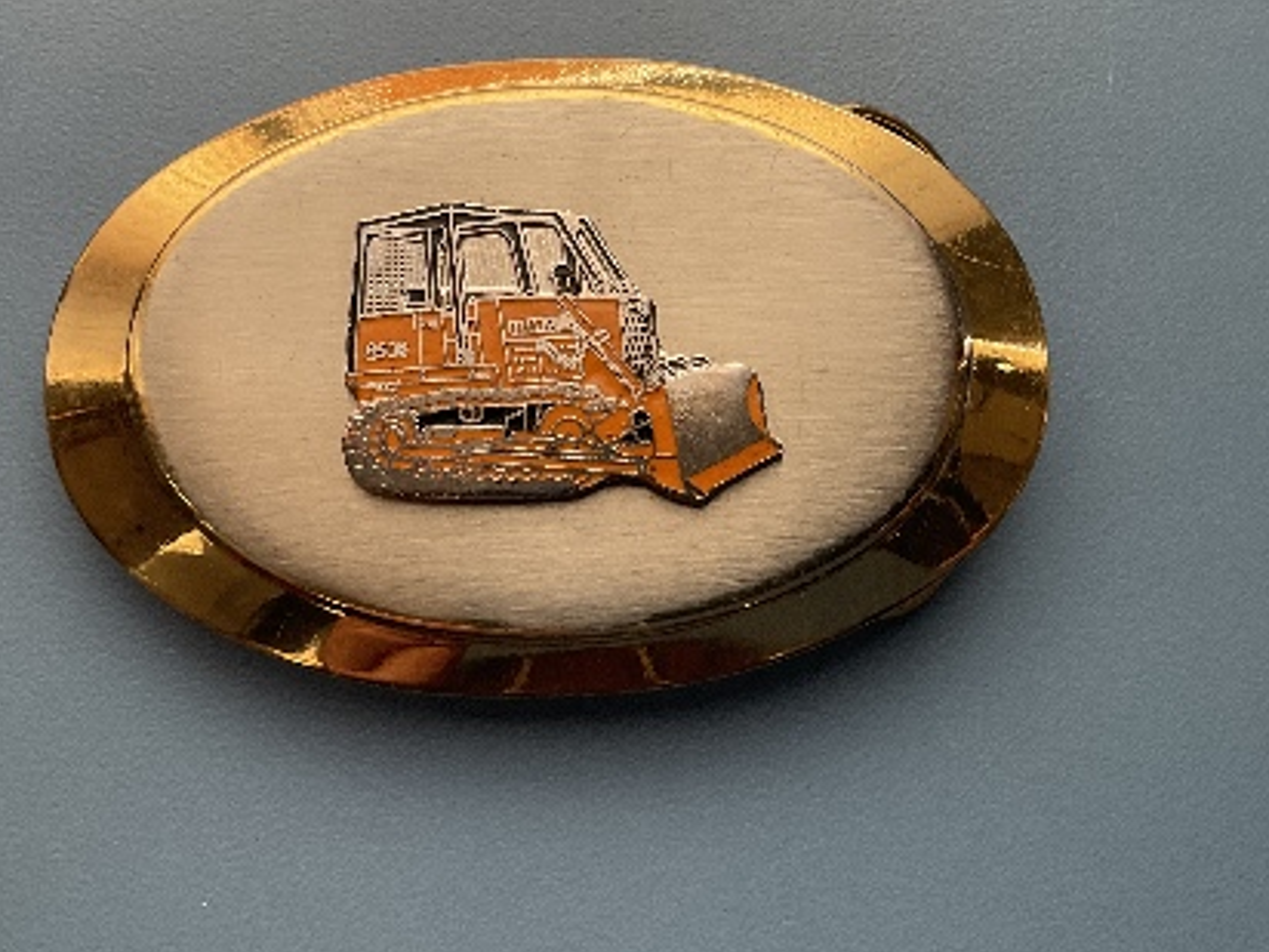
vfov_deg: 31.8
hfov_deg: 42.0
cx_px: 542
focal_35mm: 45
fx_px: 1650
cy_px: 290
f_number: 1.8
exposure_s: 1/120
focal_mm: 3
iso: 50
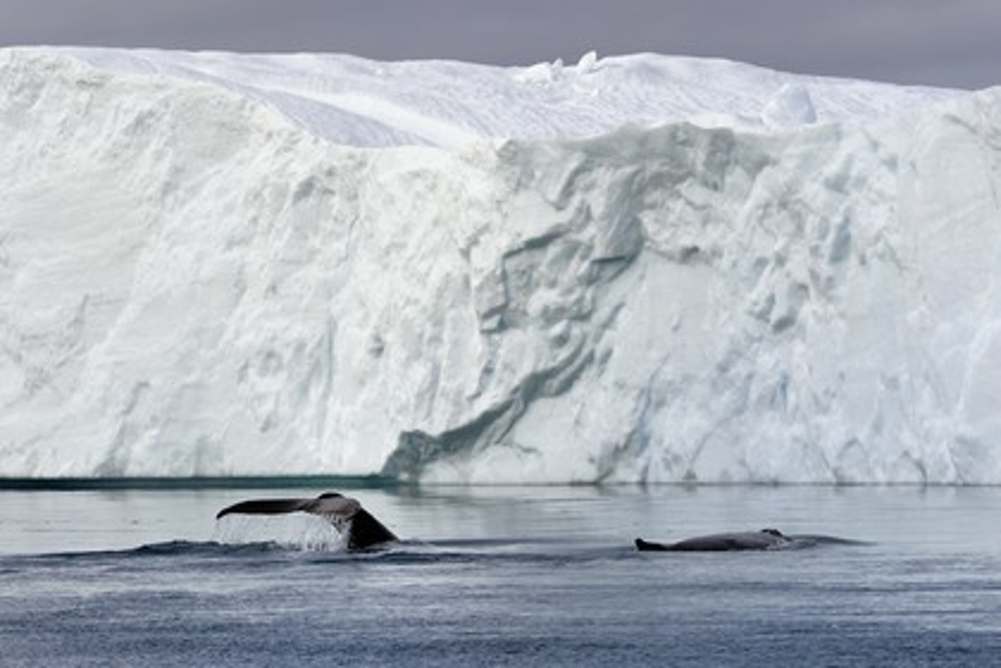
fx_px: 7785
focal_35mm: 280
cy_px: 334
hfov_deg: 7.4
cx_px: 500
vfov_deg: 4.9
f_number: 11
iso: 400
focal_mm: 280
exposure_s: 1/500
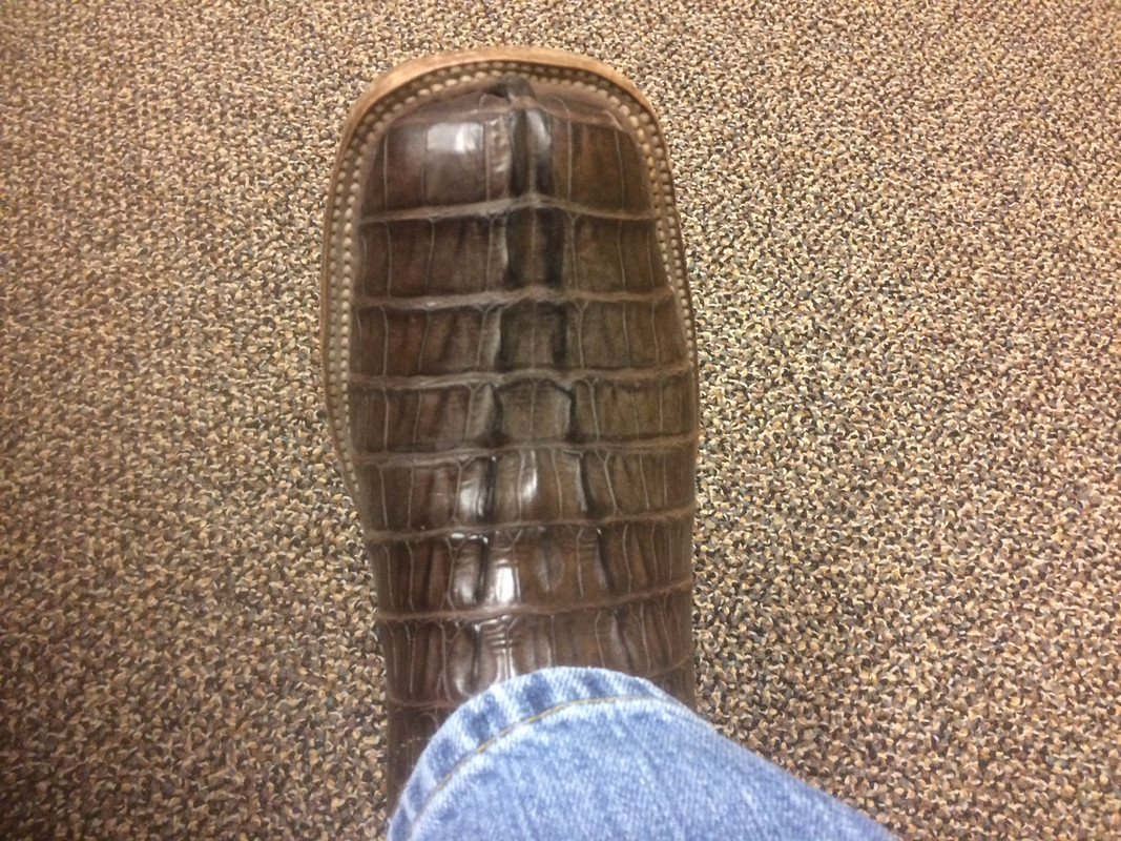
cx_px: 560
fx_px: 939
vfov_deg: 48.2
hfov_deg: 61.7
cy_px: 420
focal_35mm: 29
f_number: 2.2
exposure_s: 1/30
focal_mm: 4.15
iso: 250
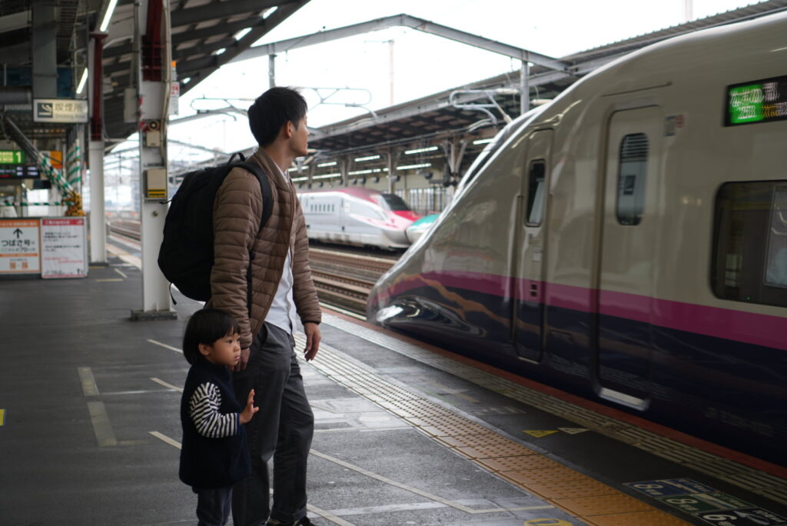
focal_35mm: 52
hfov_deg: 37.8
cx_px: 394
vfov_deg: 25.8
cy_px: 263
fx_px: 1148
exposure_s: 1/100
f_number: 3.2
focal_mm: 35
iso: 100
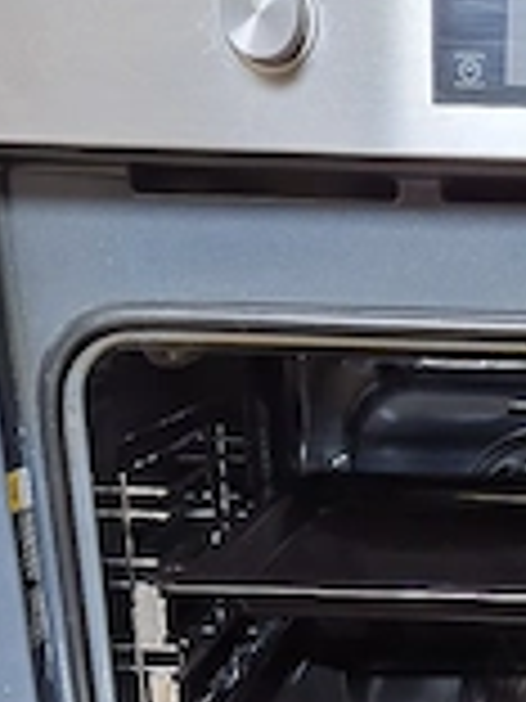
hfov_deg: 23.8
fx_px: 1195
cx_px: 522
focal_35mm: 59
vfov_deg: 29.5
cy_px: 770
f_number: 1.8
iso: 2000
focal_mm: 5.4
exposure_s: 1/16.7
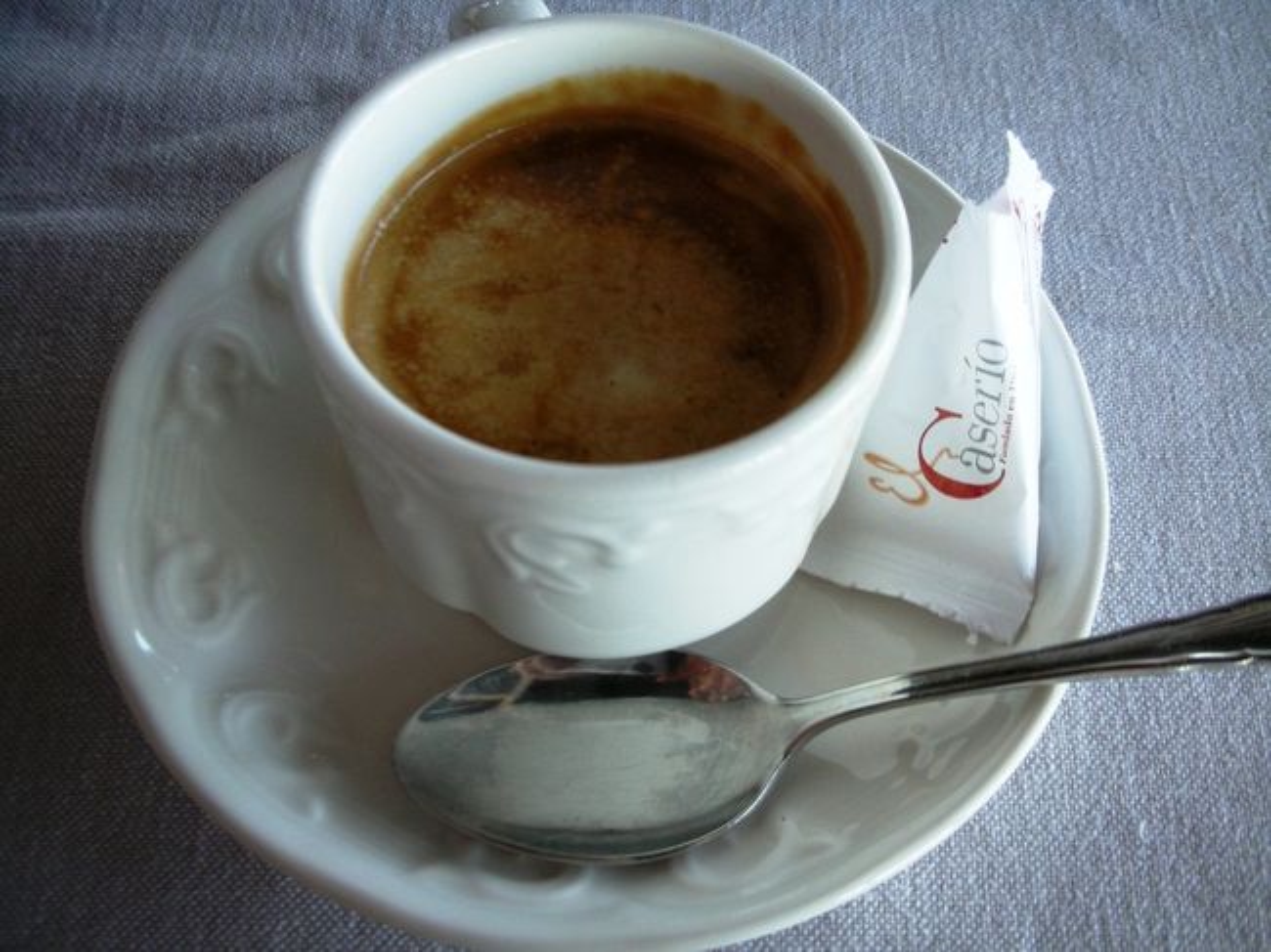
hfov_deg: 52.6
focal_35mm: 35
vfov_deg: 40.7
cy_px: 476
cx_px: 636
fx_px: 1285
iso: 60
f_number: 2.8
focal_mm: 5.8
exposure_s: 1/31.5
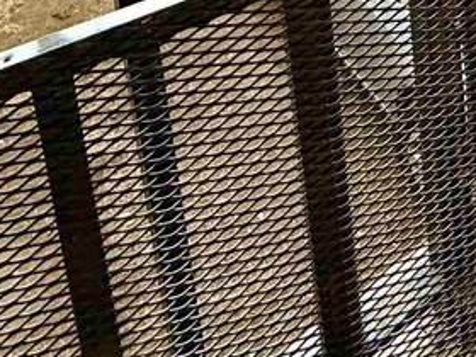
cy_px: -406
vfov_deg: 16.2
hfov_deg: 26.5
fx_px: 880
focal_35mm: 64
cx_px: 590
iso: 64
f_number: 2.2
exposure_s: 1/709
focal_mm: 2.22
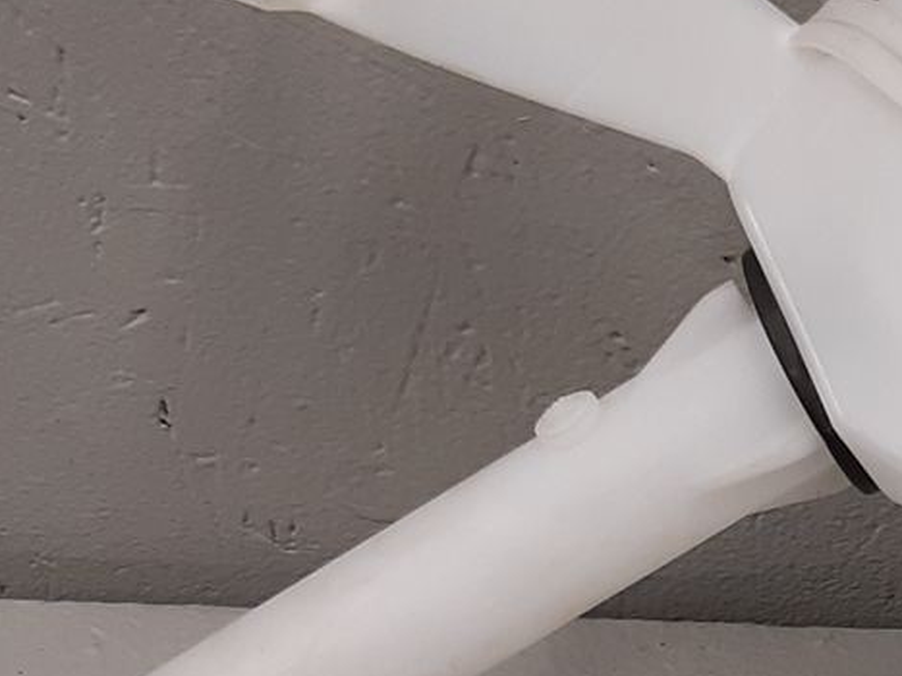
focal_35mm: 114
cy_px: 751
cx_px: 1064
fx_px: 2970
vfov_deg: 12.7
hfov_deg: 16.6
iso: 80
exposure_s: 1/50
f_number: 1.7
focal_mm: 3.93
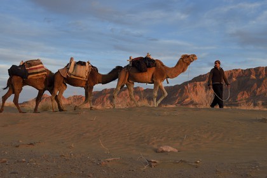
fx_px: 311
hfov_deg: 46.4
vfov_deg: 31.9
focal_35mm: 42
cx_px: 134
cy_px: 89
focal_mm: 42
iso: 640
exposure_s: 1/250
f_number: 8
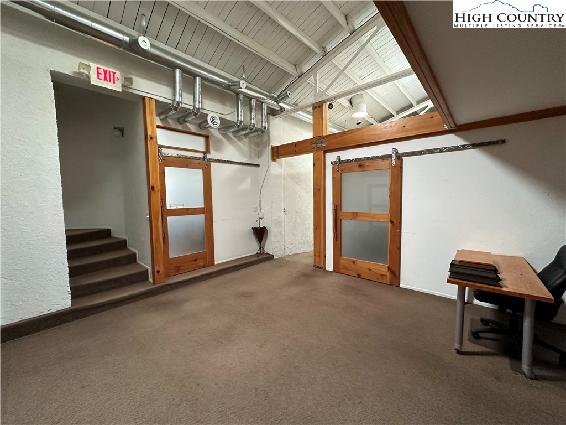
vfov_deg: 85.7
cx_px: 283
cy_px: 212
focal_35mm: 14
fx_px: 229
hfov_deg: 102.1
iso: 500
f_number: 2.2
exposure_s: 1/60
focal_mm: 2.22
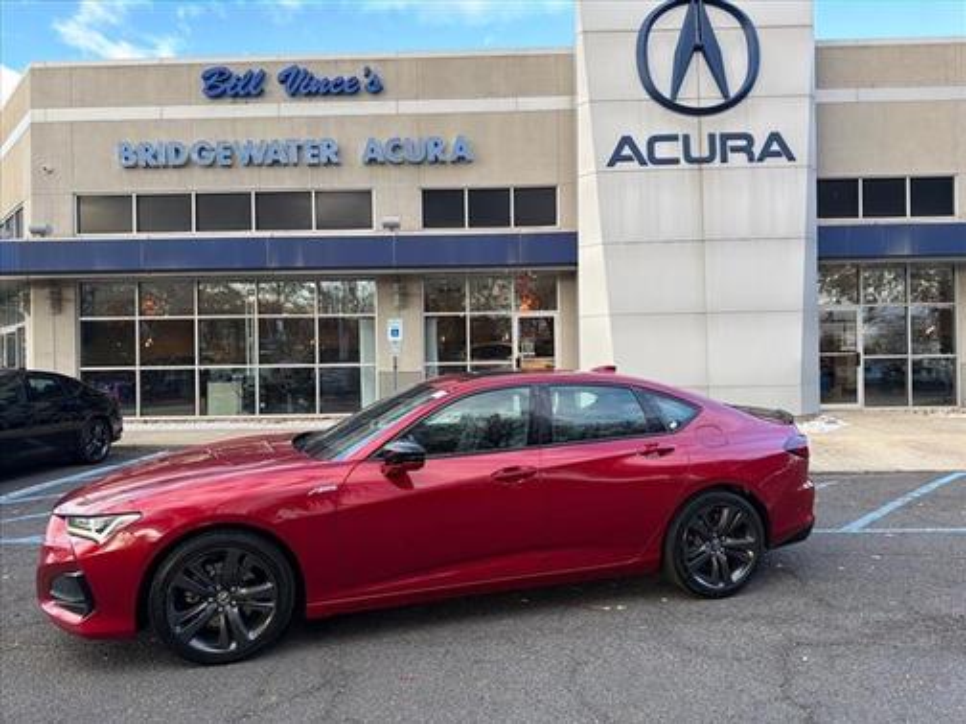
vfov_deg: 56.8
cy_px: 362
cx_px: 483
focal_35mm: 24
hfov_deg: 71.6
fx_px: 670
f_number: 1.78
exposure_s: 1/322
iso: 80
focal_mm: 6.76
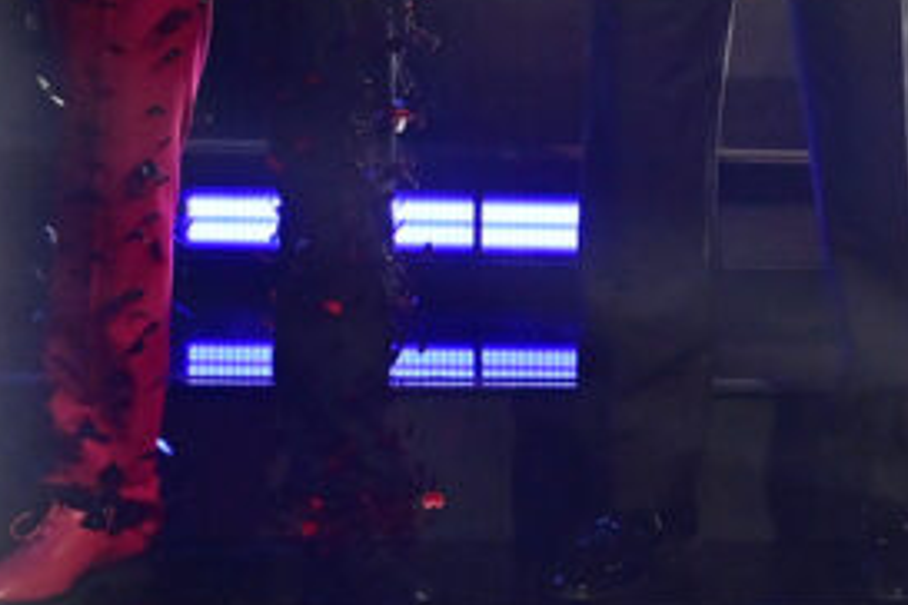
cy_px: -459
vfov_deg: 1.7
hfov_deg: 2.5
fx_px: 20807
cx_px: 968
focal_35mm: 825
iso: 4000
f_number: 3.2
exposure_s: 1/800
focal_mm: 220
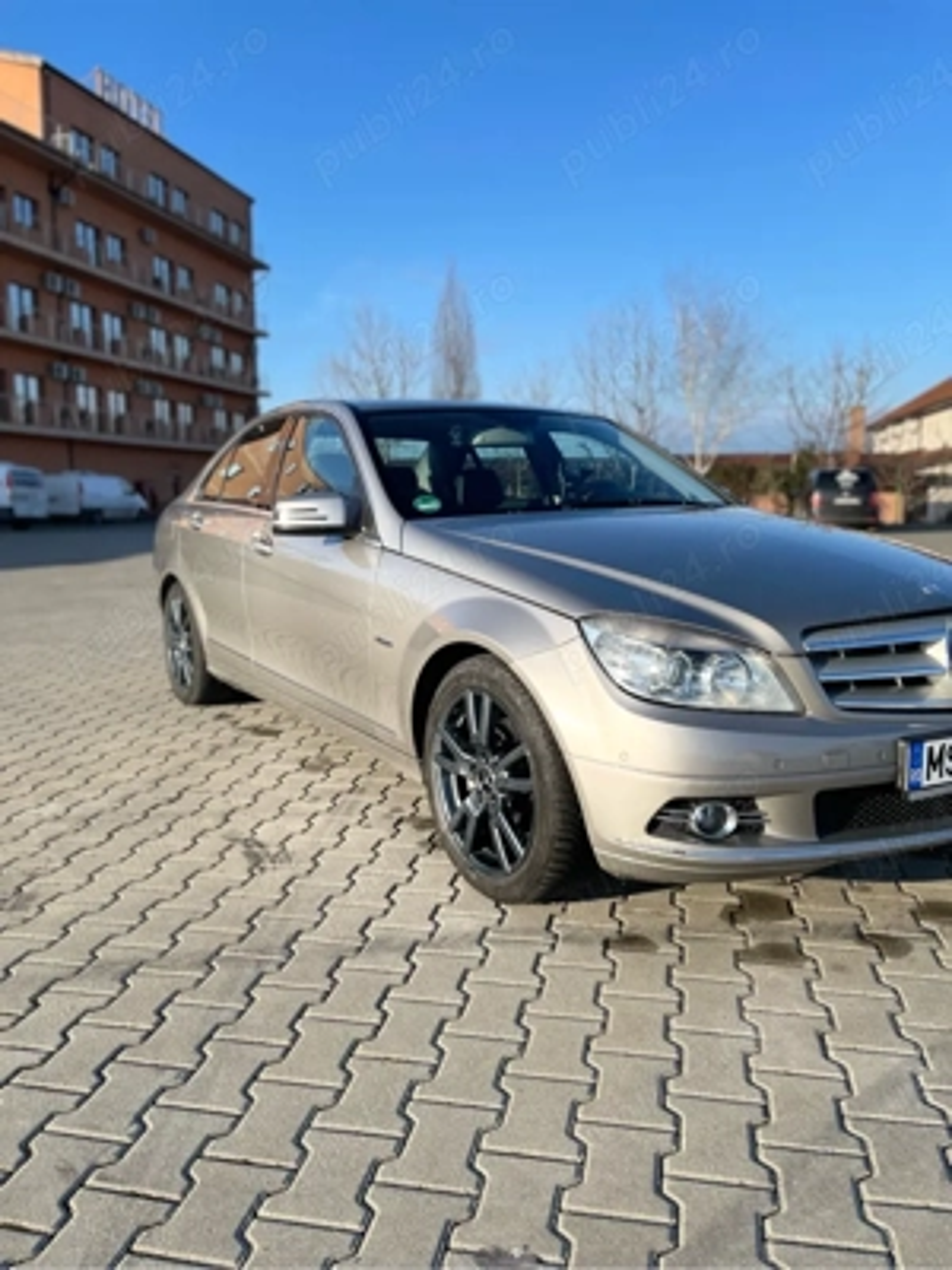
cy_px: 635
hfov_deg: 53.1
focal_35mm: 26
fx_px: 953
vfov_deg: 67.3
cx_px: 476
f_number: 1.6
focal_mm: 5.1
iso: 50
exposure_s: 1/2660
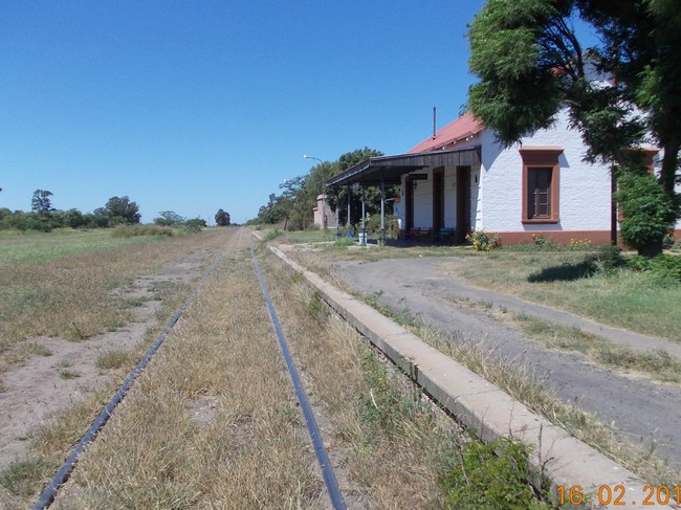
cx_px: 338
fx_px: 649
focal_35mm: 33
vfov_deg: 42.9
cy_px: 266
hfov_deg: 55.4
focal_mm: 4
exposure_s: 1/400
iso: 80
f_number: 5.4
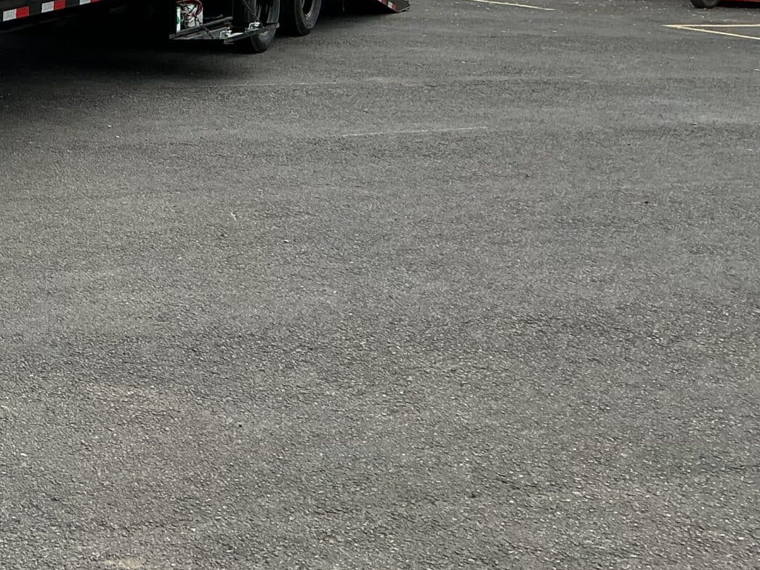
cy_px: -39
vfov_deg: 19.9
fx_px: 1558
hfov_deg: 24.6
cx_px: -169
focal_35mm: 71
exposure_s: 1/944
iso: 25
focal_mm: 3
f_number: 1.8
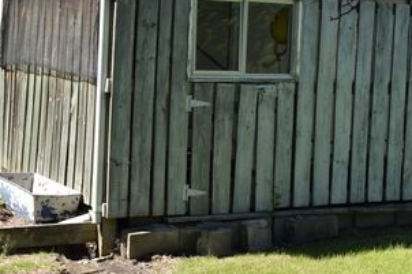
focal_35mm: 84
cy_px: 124
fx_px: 961
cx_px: 296
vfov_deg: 16.2
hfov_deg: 24.0
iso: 200
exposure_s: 1/320
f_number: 9
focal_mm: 22
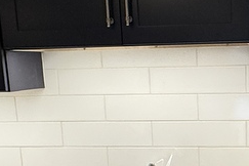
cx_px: 189
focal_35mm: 60
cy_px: 125
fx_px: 415
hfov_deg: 32.7
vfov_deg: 22.4
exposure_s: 1/120
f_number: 2.2
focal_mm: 2.22
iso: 200
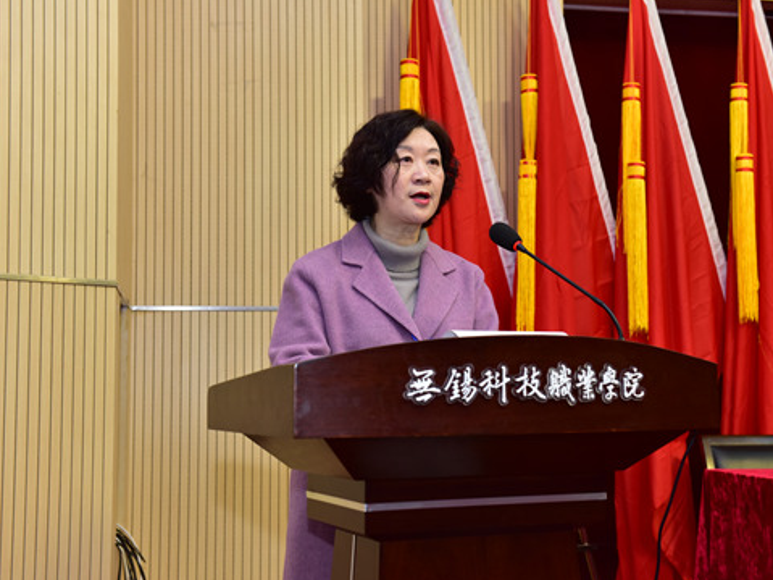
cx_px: 429
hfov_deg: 36.1
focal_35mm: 53
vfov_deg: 27.5
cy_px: 290
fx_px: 1183
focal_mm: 48
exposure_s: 1/60
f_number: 5.6
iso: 640
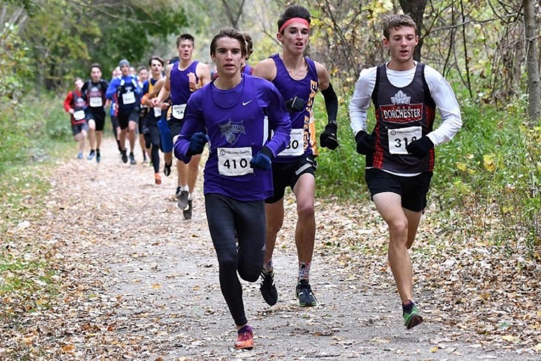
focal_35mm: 105
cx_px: 270
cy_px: 180
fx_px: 1579
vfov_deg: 13.1
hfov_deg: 19.4
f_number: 3.2
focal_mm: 70
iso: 1400
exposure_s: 1/1000
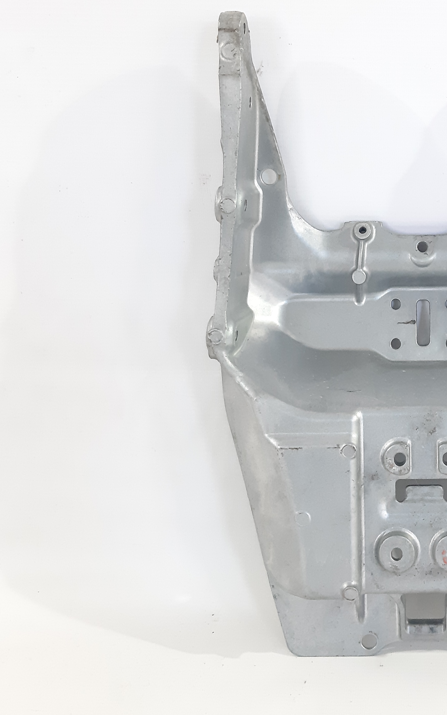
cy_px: 325
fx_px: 916
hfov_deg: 26.2
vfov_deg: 42.6
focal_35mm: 47
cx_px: 427
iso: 250
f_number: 1.7
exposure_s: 1/50
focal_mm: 3.93
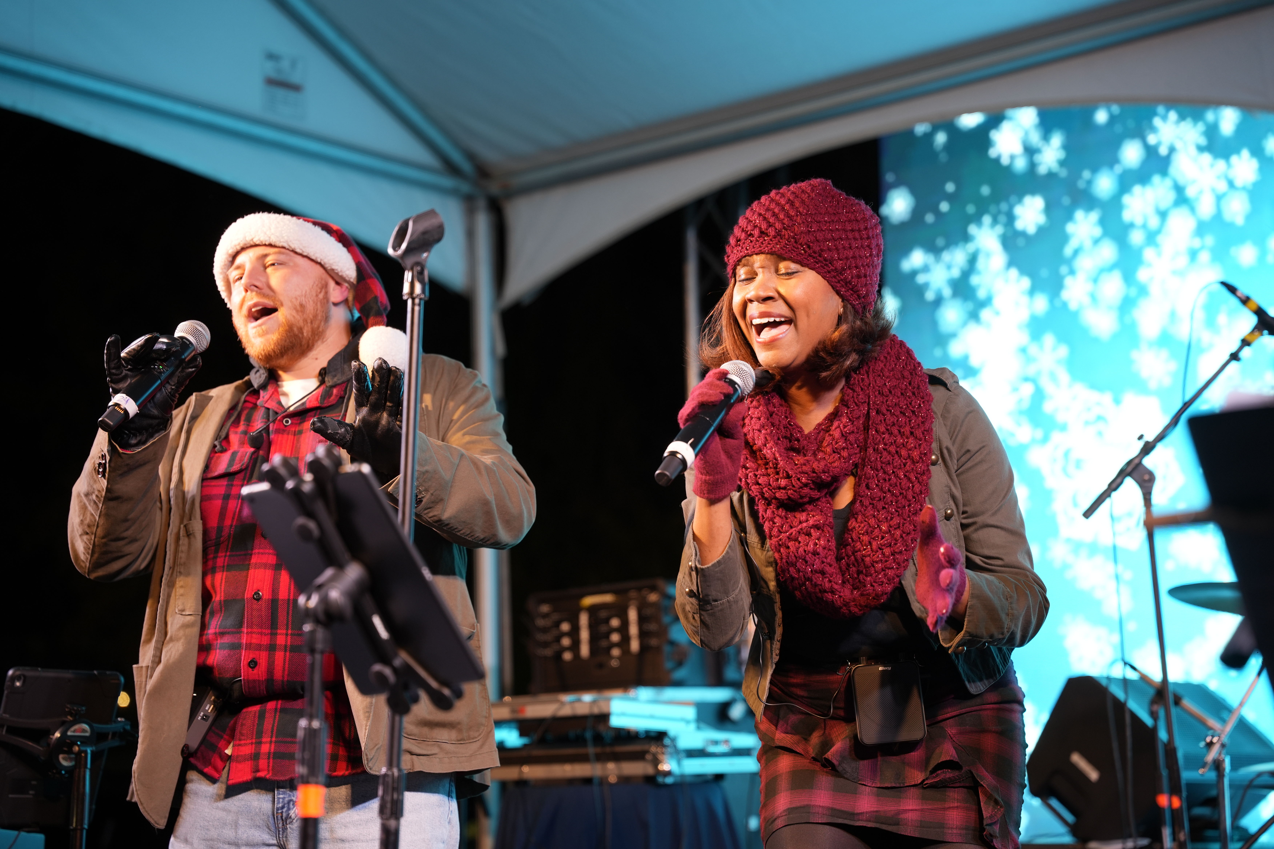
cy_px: 424
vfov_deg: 19.5
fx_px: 2477
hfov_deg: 28.8
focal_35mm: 70
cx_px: 637
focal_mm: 70
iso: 400
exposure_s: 1/160
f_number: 2.8
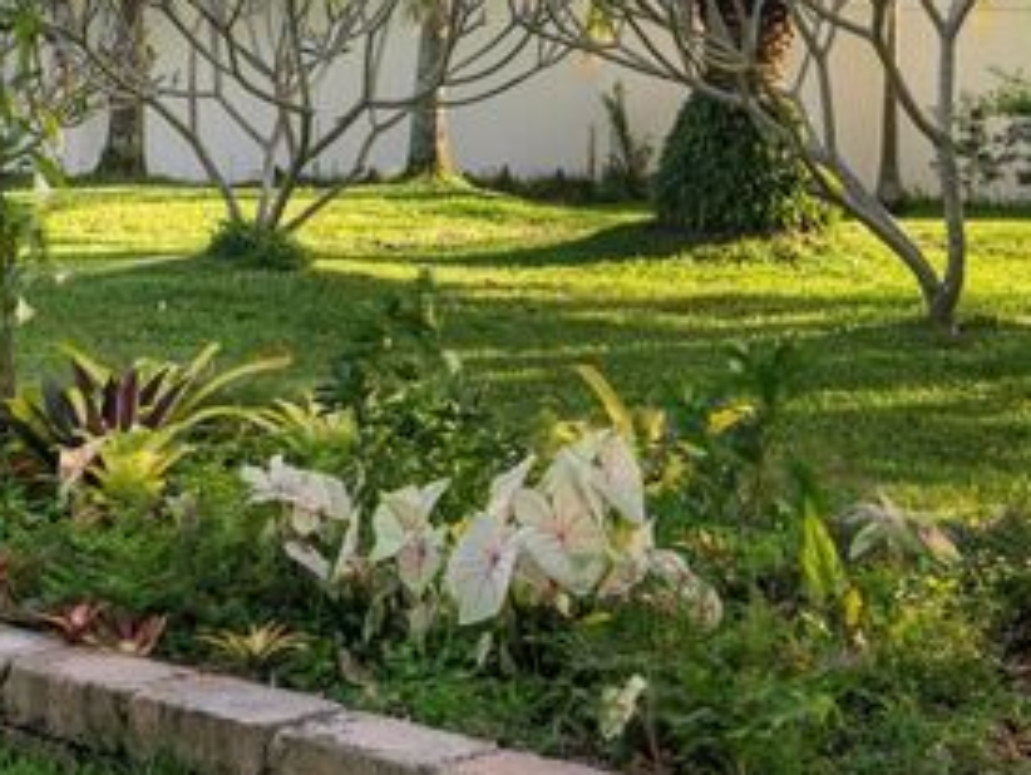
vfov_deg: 17.3
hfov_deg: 22.9
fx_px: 2504
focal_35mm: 84
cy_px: 79
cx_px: 198
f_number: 8
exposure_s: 1/8
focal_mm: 34
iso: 100
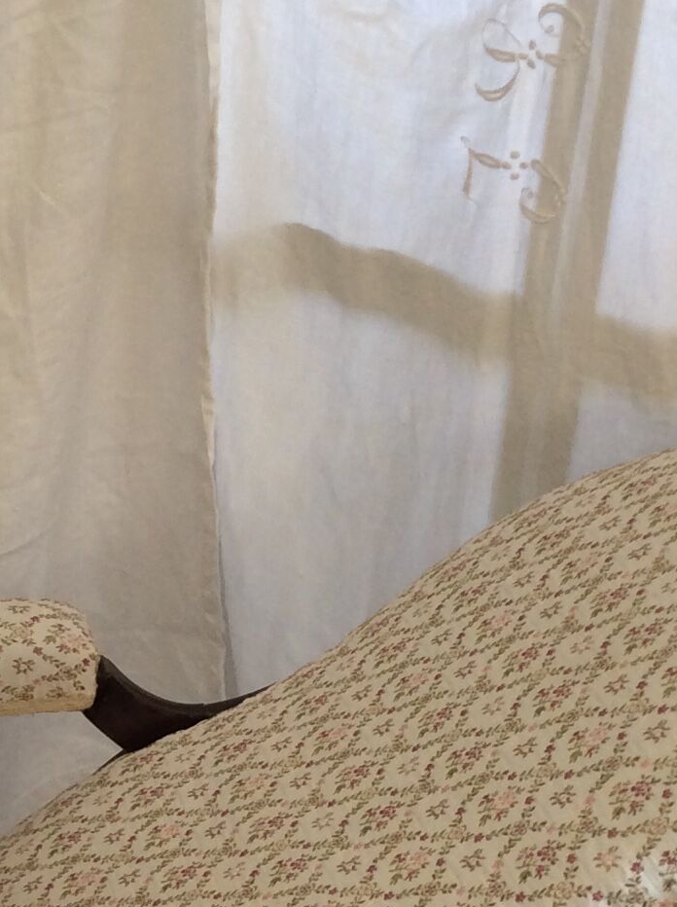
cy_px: 733
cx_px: 85
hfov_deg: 16.4
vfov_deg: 21.7
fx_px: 2327
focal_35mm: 89
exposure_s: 1/25
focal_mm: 3.3
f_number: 2.4
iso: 32
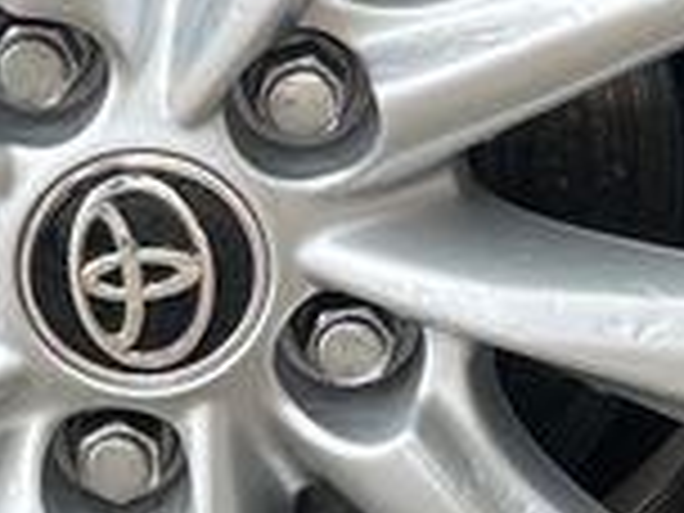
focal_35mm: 175
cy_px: -117
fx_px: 3458
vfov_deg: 8.4
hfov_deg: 11.3
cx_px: 135
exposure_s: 1/105
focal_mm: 5.1
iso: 125
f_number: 1.6
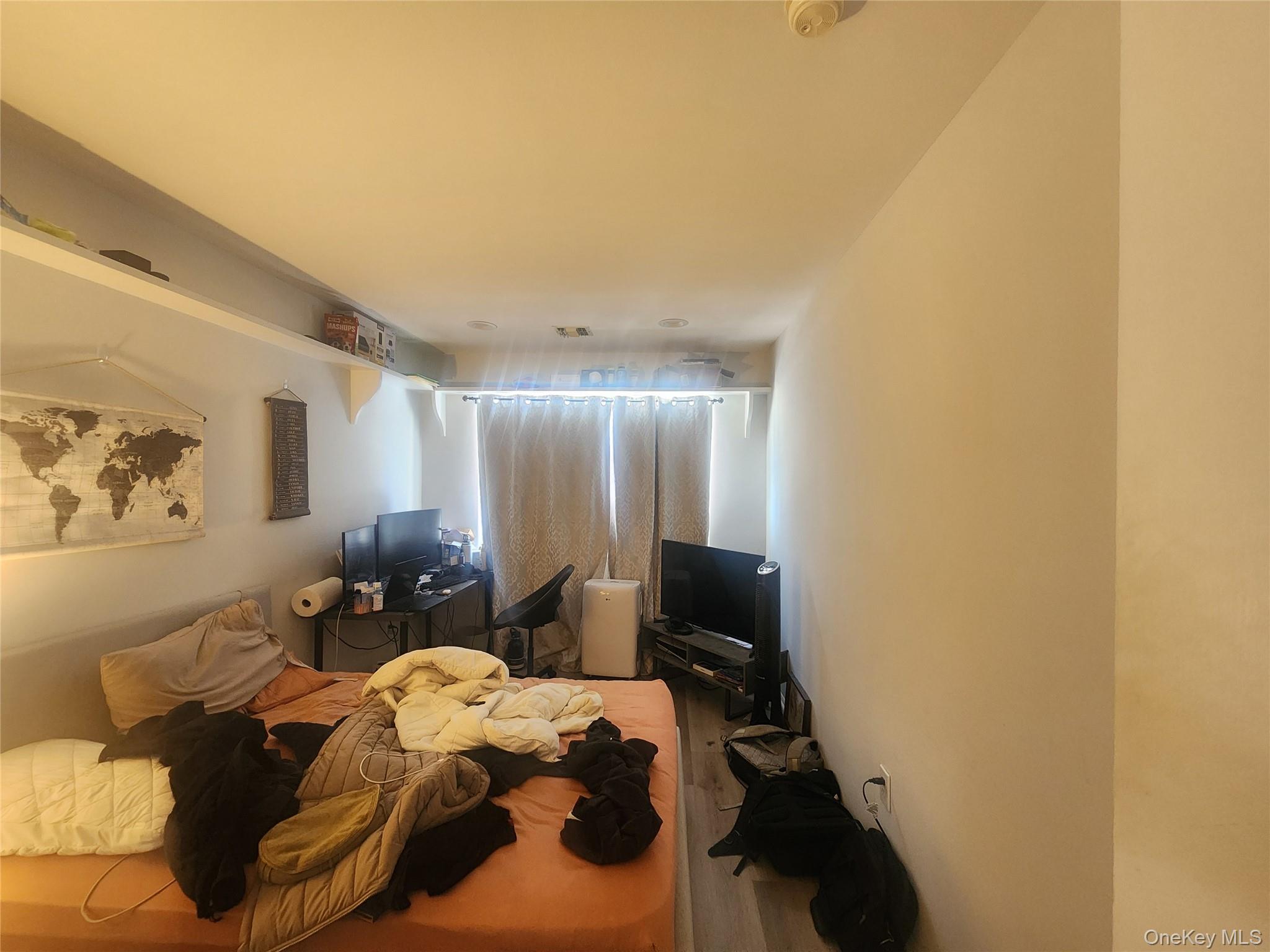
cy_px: 476
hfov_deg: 106.2
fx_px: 477
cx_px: 635
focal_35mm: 13
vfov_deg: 89.9
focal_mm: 2.2
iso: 320
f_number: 2.2
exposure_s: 1/40
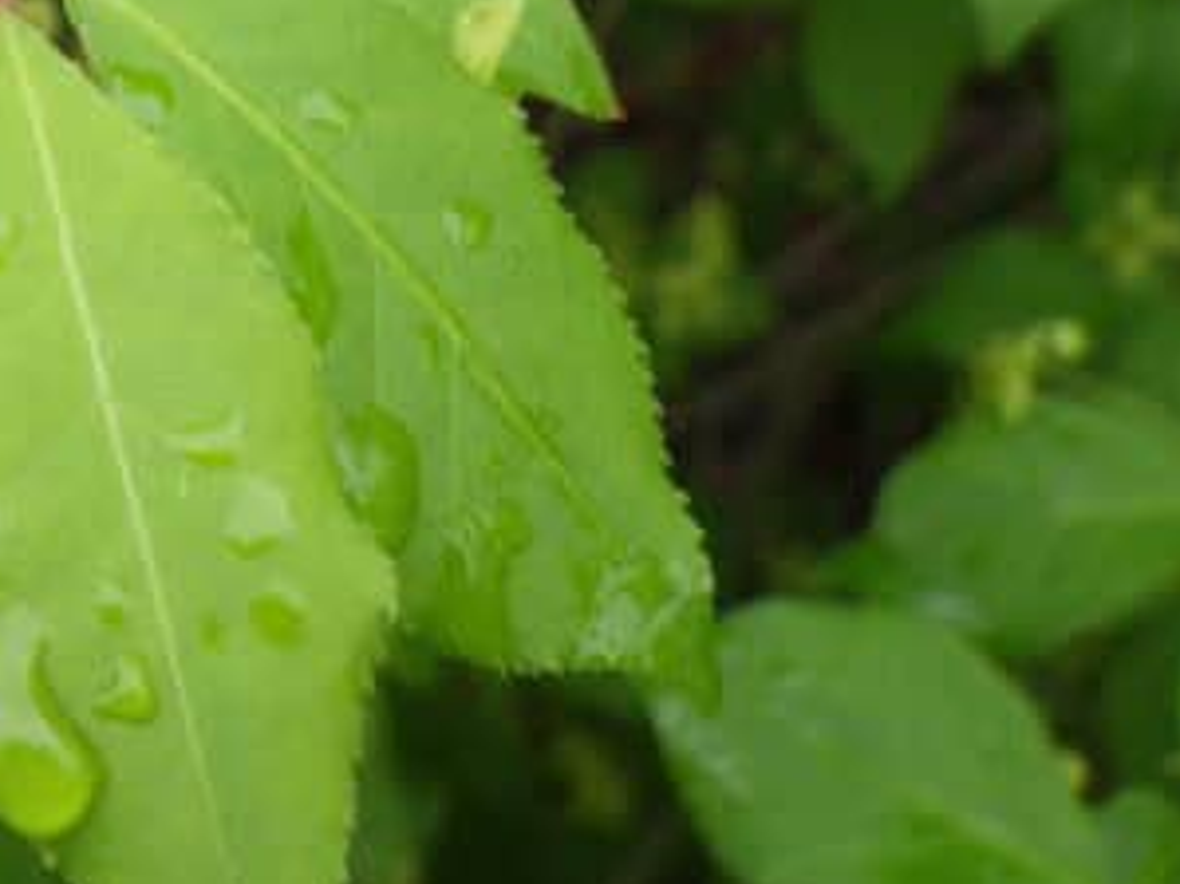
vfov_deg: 17.2
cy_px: -95
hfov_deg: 22.8
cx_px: 47
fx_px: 2828
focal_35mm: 83
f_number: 3.8
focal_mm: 6.1
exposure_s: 1/50
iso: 125
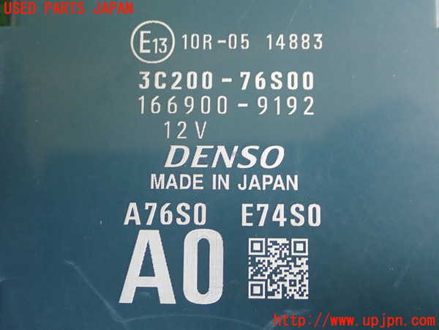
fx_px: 621
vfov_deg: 29.7
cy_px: 165
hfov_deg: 38.9
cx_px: 220
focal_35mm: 49
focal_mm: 8.99
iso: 1250
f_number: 3.2
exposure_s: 1/50
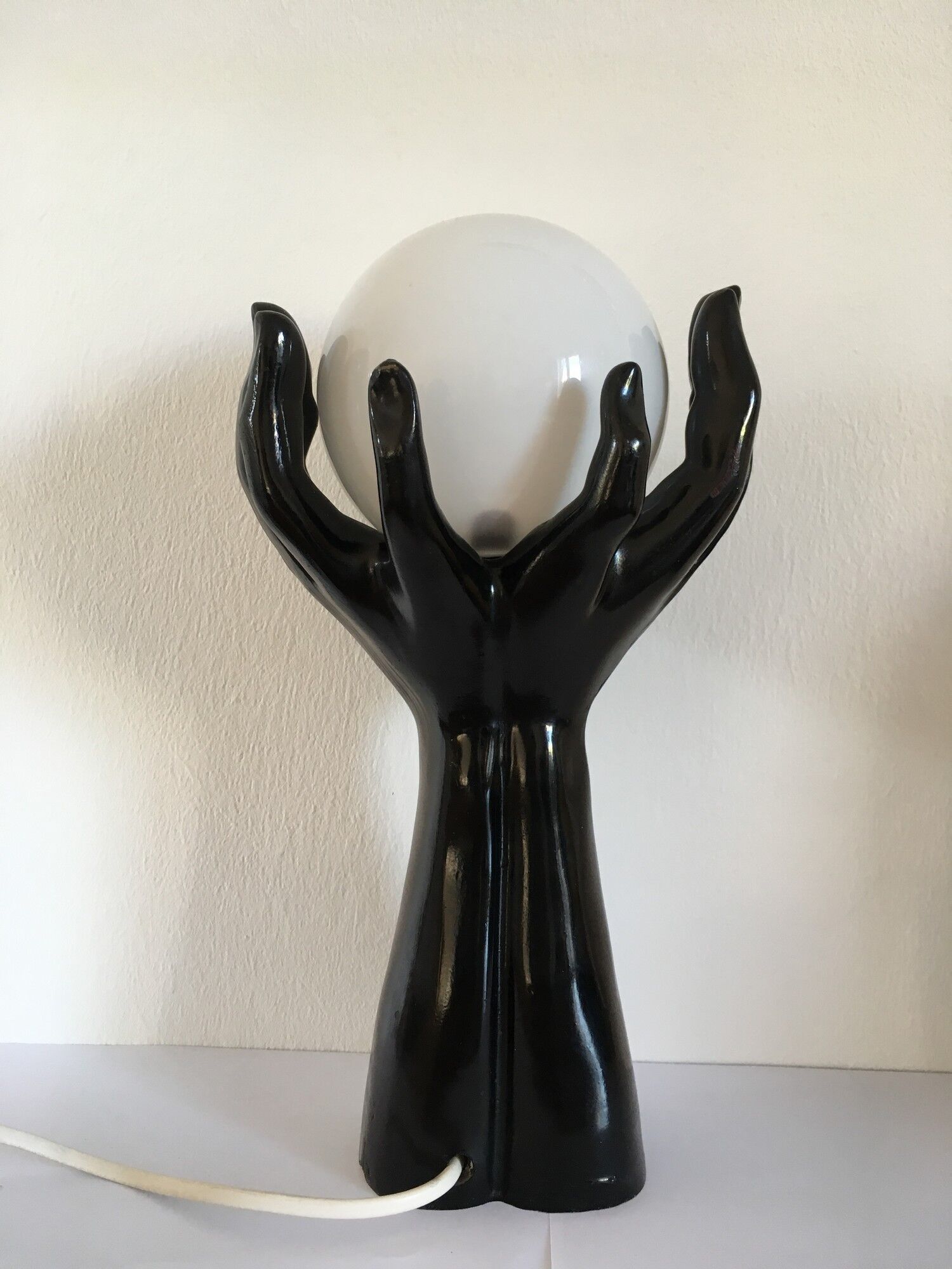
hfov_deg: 48.2
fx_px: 1063
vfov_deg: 61.7
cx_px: 476
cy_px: 634
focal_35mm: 29
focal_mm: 4.15
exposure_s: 1/33
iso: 80
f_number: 2.2
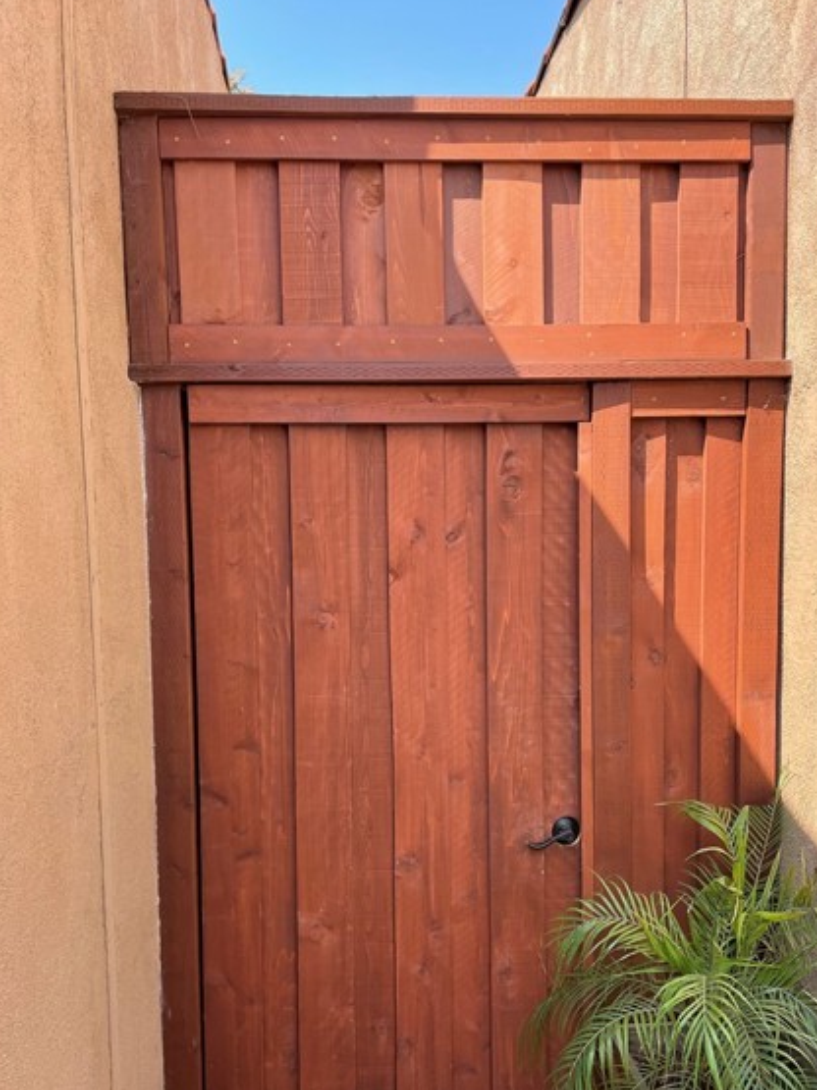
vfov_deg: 59.9
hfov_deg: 46.8
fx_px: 944
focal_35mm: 30
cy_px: 597
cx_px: 403
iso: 32
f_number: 1.6
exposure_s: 1/509
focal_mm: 4.2
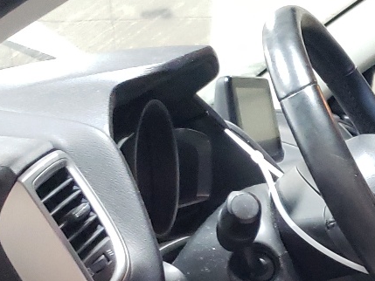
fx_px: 1051
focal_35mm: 97
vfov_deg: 14.4
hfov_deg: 17.7
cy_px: 397
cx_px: 591
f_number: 1.5
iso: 326
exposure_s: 1/30
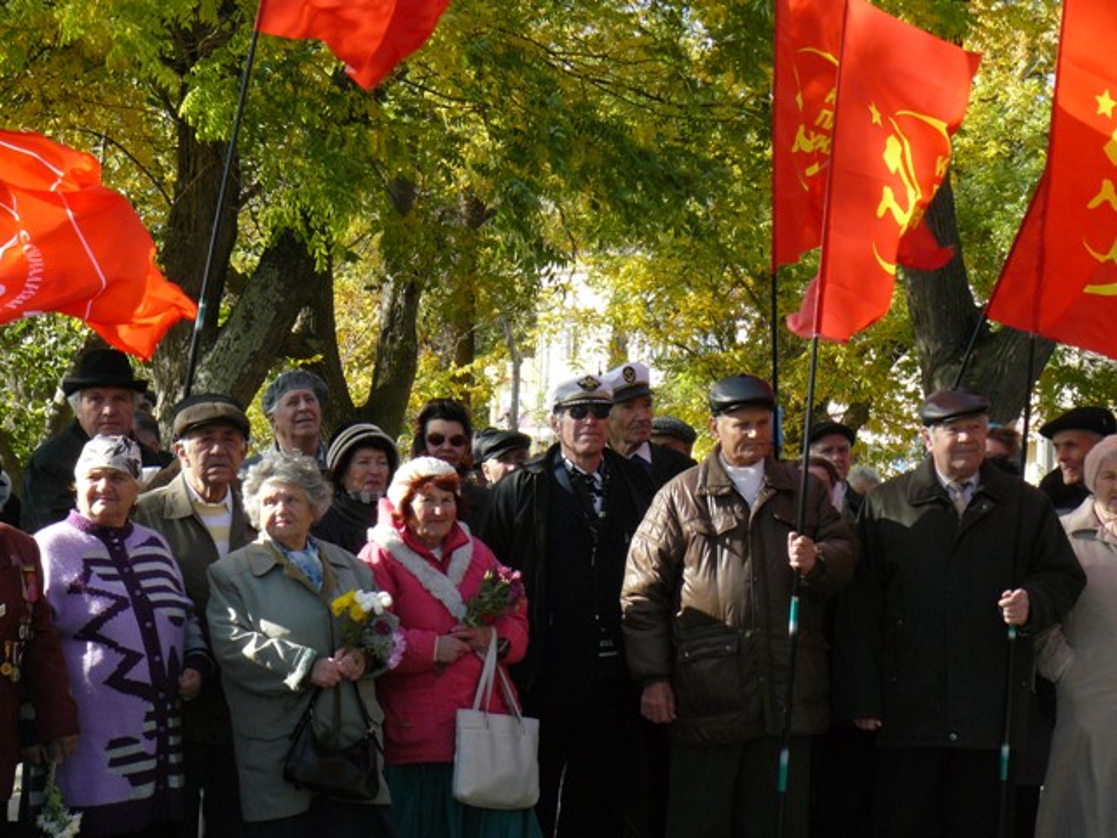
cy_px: 419
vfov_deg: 14.2
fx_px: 3356
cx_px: 558
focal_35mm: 104
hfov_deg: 18.9
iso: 200
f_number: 5
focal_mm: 17.3
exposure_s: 1/200
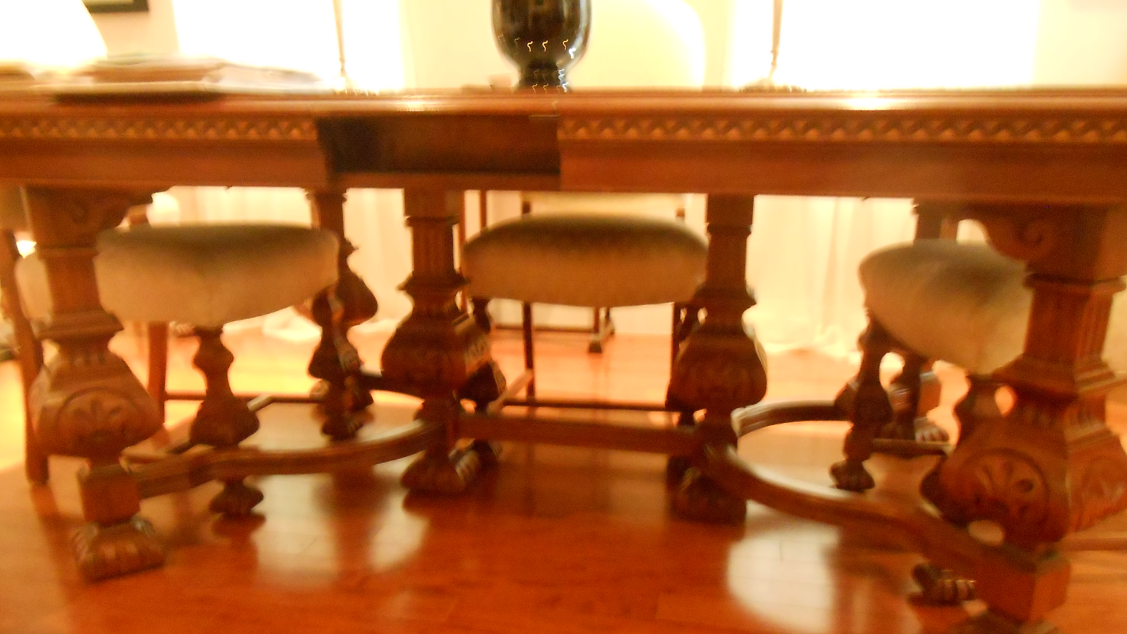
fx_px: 867
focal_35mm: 29
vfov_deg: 39.8
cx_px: 555
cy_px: 416
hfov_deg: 66.1
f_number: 3.5
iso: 800
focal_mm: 4.6
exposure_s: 1/5
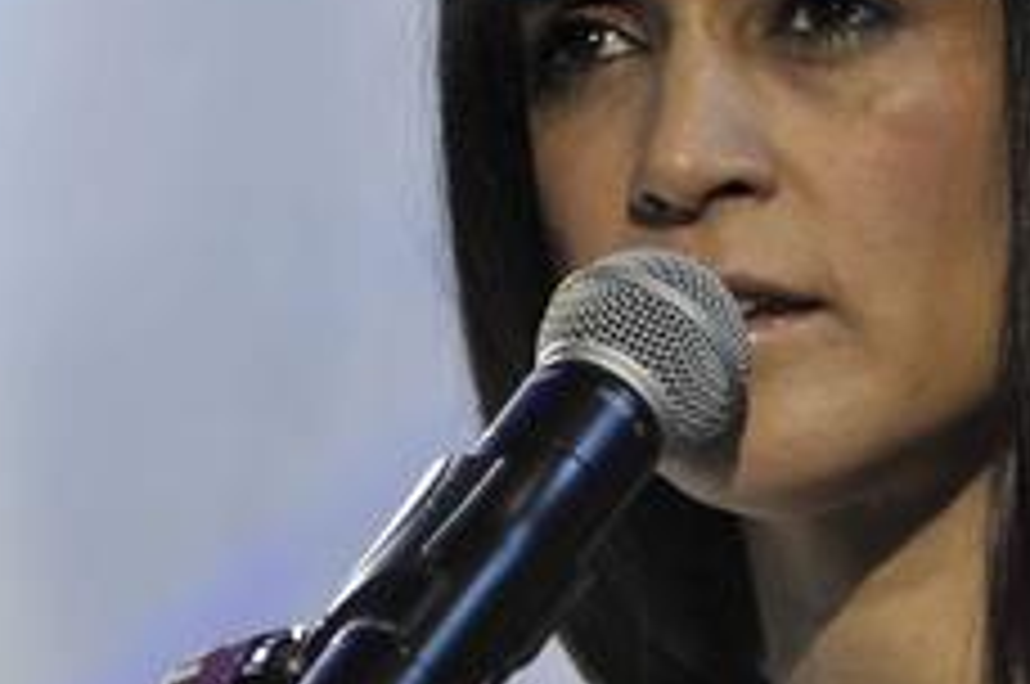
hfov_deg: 2.6
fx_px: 22456
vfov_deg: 1.7
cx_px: 630
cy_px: 398
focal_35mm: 786
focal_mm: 200
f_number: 2.8
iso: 800
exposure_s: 1/125
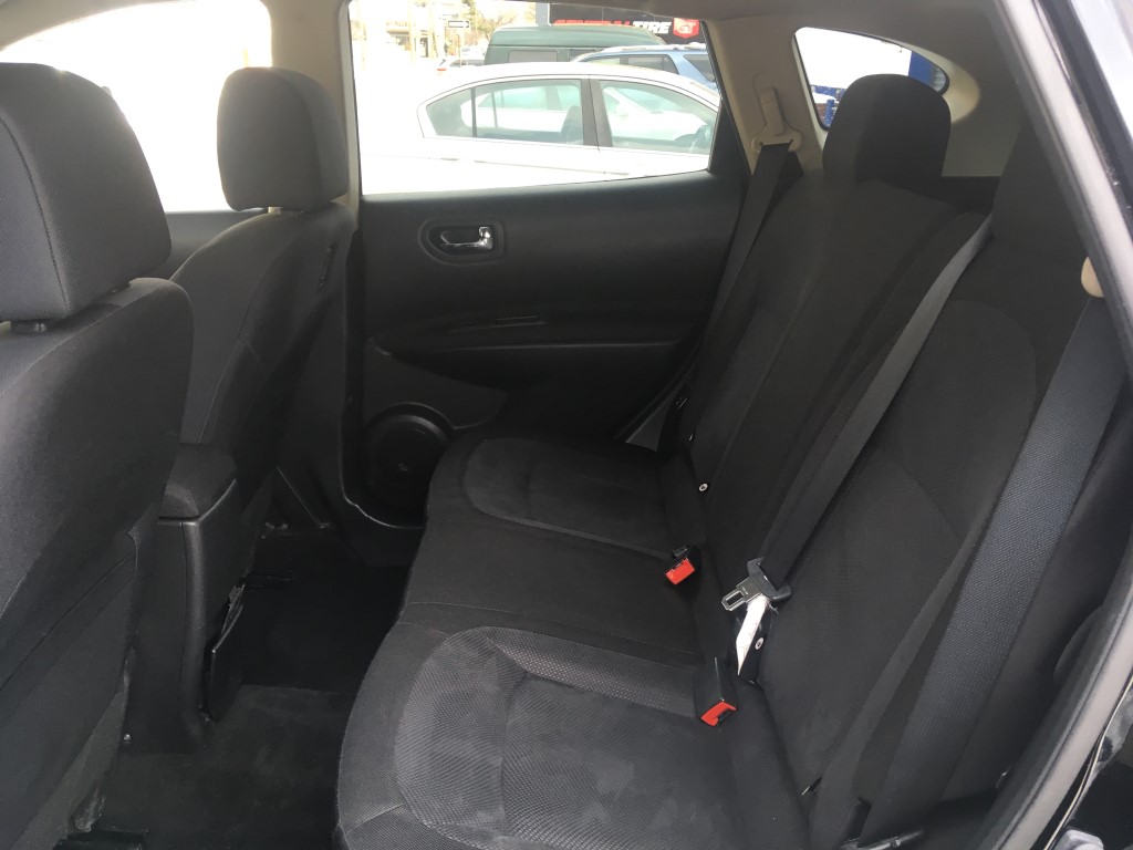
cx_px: 566
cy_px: 425
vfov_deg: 48.2
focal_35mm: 29
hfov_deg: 61.7
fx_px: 949
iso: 25
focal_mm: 4.15
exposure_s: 1/40
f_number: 2.2
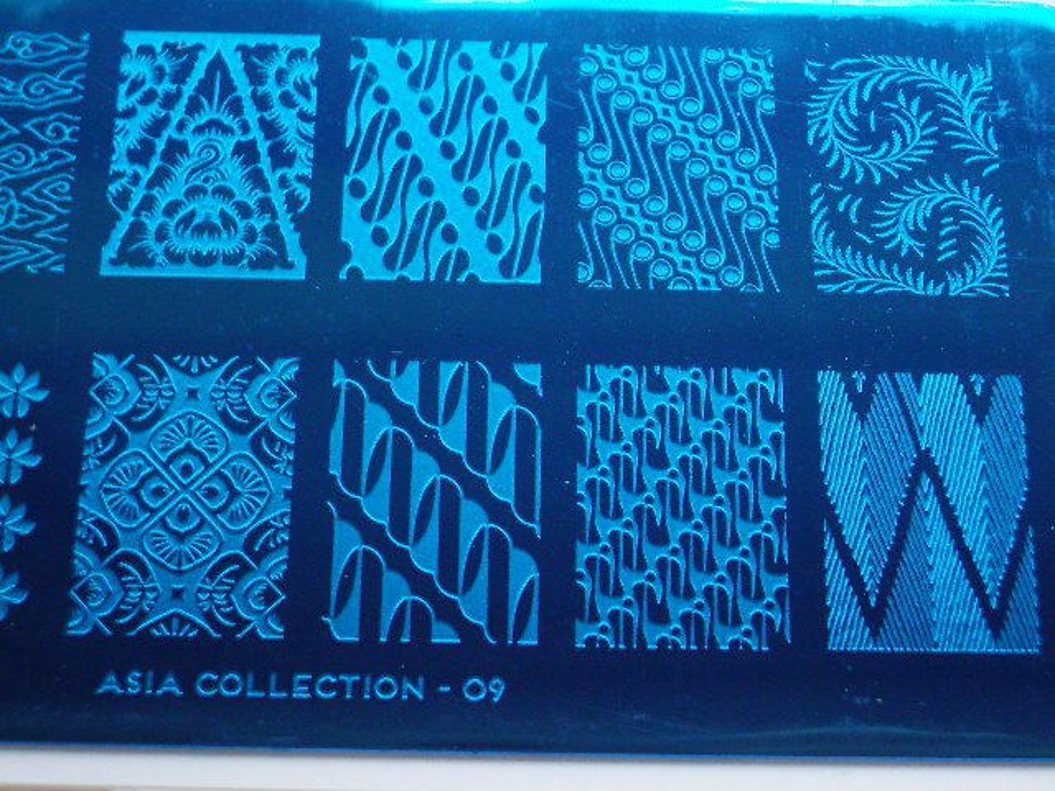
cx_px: 528
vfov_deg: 23.7
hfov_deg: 31.2
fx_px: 1890
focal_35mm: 62
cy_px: 396
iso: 200
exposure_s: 1/25
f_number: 3.5
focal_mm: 10.2
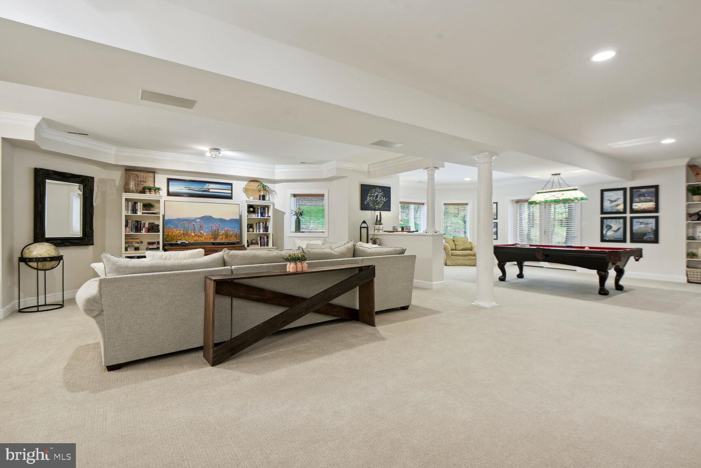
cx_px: 350
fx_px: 331
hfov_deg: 93.3
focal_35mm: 17
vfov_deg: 70.4
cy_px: 234
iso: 200
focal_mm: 17
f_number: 8
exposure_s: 1/3.33
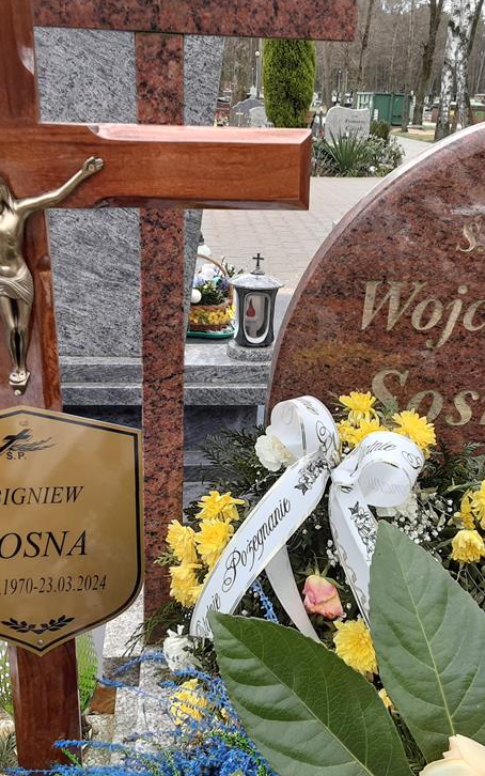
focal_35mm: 40
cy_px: 390
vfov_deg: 49.3
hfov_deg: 32.0
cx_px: 265
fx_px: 846
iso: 40
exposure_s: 1/436
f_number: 1.9
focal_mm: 2.9
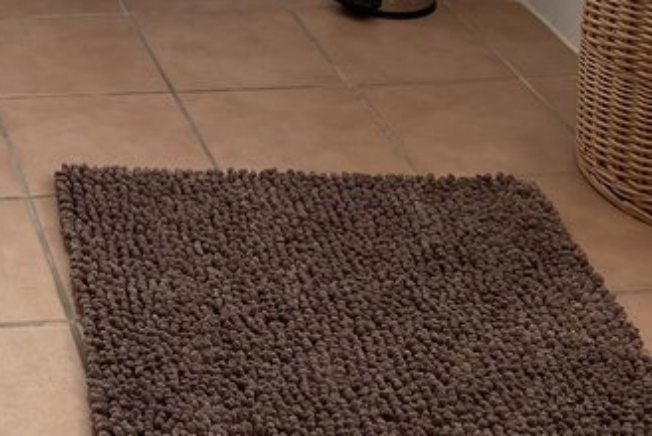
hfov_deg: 19.6
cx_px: -91
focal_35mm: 99
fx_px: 1794
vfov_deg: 12.7
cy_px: -334
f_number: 1.6
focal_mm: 4.2
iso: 32
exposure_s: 1/152
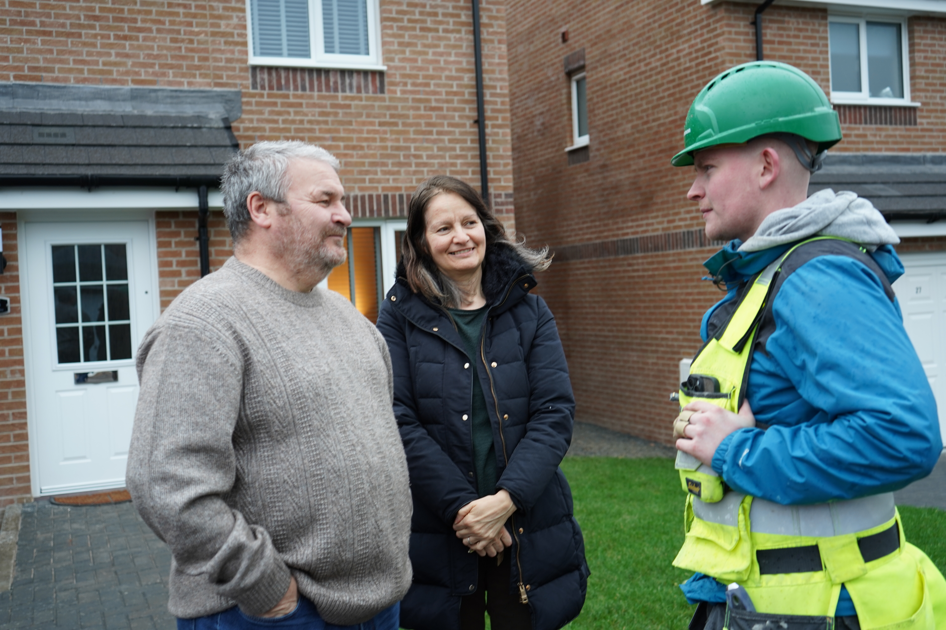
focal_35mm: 37
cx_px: 473
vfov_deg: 35.9
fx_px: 972
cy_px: 315
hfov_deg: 51.9
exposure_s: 1/40
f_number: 4
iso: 250
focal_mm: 37
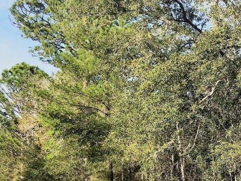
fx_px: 473
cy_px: 198
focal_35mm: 68
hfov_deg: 27.2
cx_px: 232
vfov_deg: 20.6
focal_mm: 4
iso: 20
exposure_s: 1/979
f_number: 1.8
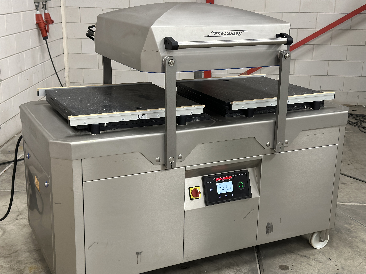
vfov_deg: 30.3
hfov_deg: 39.7
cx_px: 183
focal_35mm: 48
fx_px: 508
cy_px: 137
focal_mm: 6.86
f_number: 1.78
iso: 250
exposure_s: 1/33
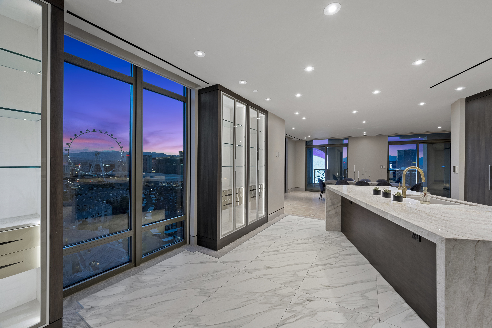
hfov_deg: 104.3
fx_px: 191
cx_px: 246
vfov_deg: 81.2
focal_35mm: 14
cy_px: 164
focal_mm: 14
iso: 640
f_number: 10
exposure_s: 1.3
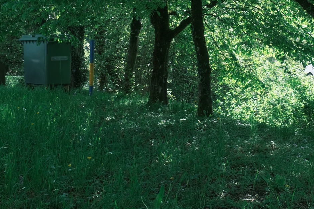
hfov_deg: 28.3
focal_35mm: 70
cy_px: 36
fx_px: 611
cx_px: 249
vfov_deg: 19.2
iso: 400
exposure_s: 1/320
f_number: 5.6
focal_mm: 27
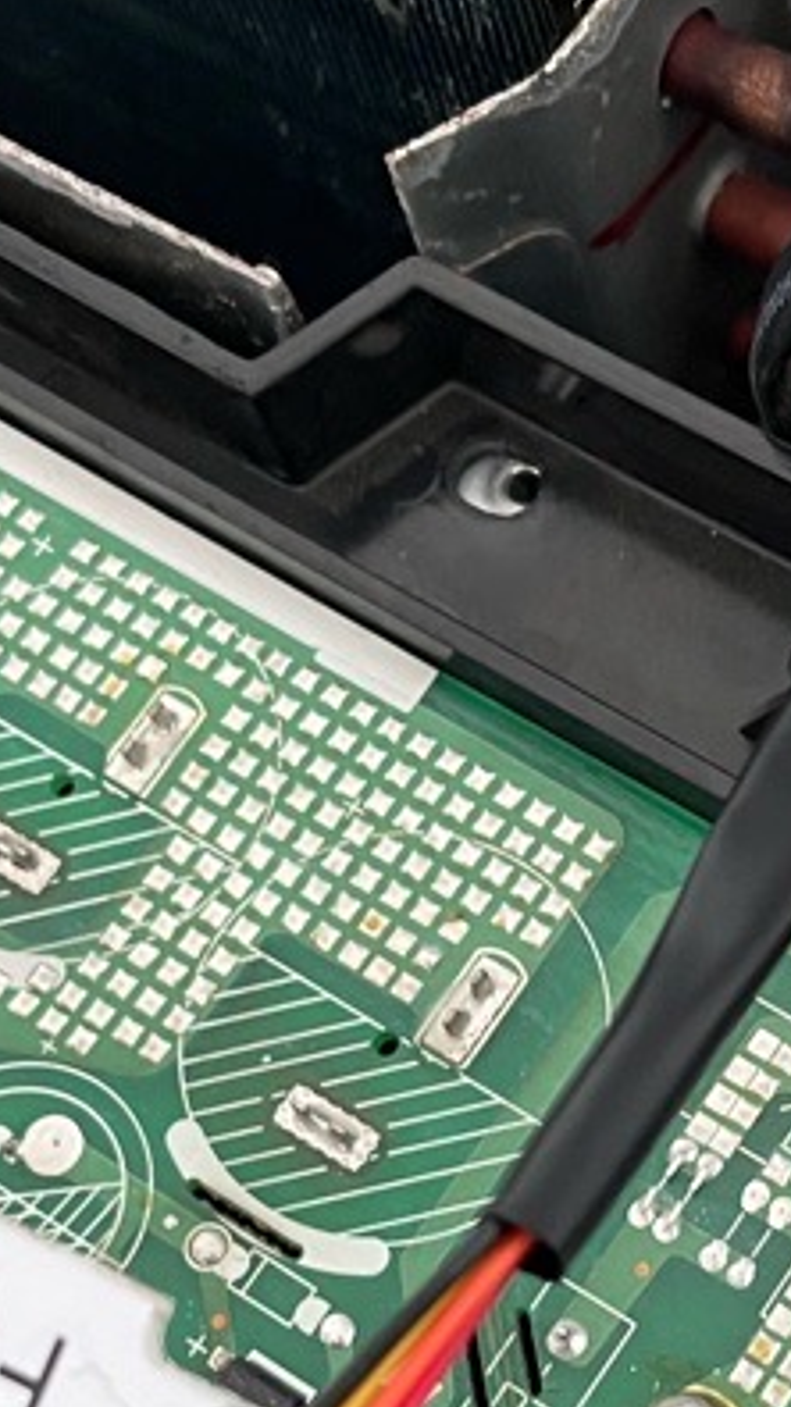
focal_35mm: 86
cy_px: 1072
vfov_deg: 24.4
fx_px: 3209
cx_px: 616
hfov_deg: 14.0
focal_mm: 5.1
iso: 125
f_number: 1.6
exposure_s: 1/70
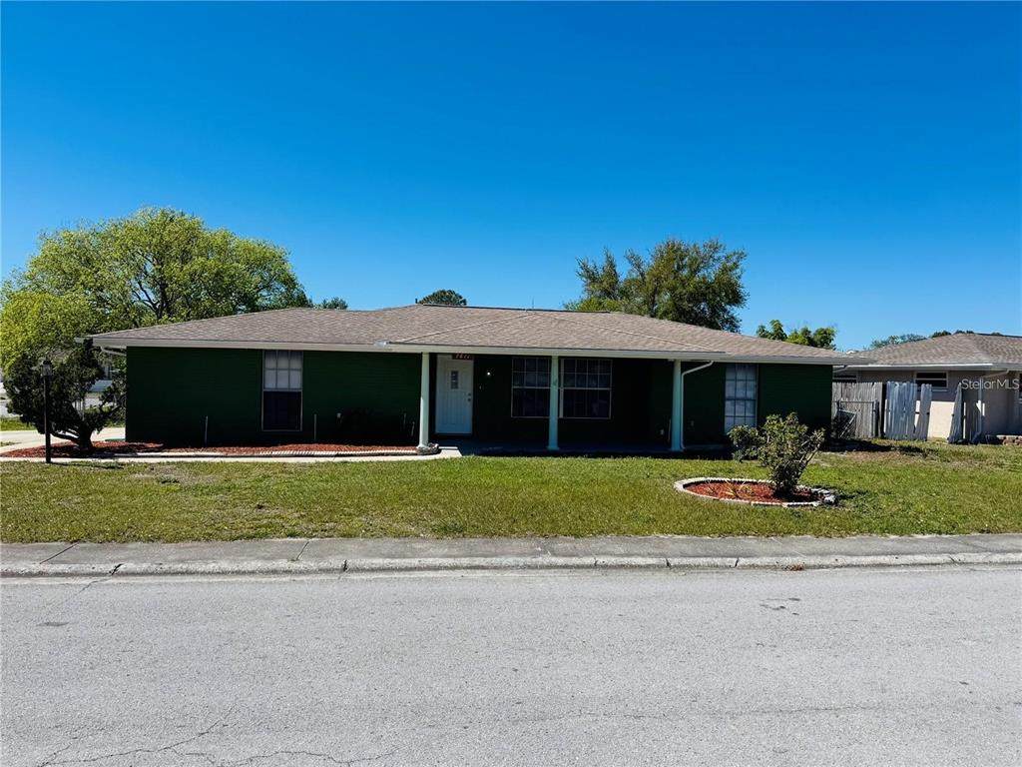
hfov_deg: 71.6
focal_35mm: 24
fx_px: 709
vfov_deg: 56.8
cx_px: 511
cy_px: 384
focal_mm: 6.76
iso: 80
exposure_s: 1/6410
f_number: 1.78
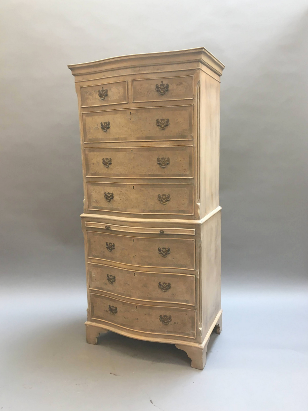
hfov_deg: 48.2
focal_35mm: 29
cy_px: 206
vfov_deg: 61.7
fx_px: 344
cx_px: 154
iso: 64
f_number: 2.2
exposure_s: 1/33
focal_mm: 4.15
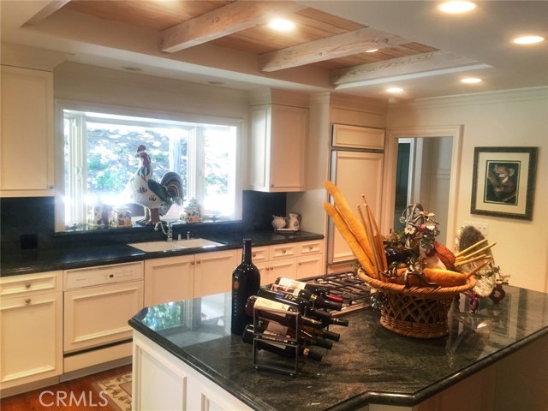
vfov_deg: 48.2
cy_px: 206
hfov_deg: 61.7
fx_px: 459
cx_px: 274
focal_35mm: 29
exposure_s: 1/30
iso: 50
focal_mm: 4.15
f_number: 2.2
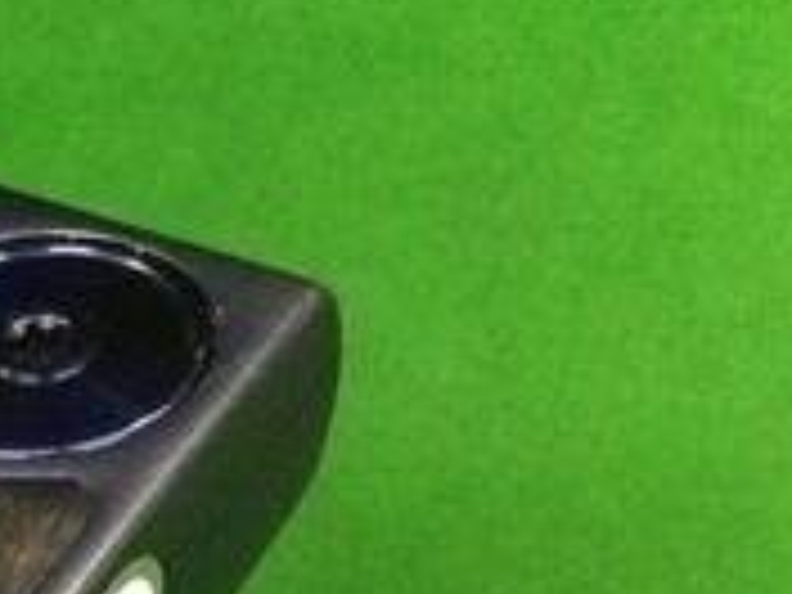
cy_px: 904
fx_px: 2585
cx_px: -346
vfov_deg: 12.4
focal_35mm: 113
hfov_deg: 16.1
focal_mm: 3.3
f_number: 2.4
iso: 125
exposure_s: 1/30
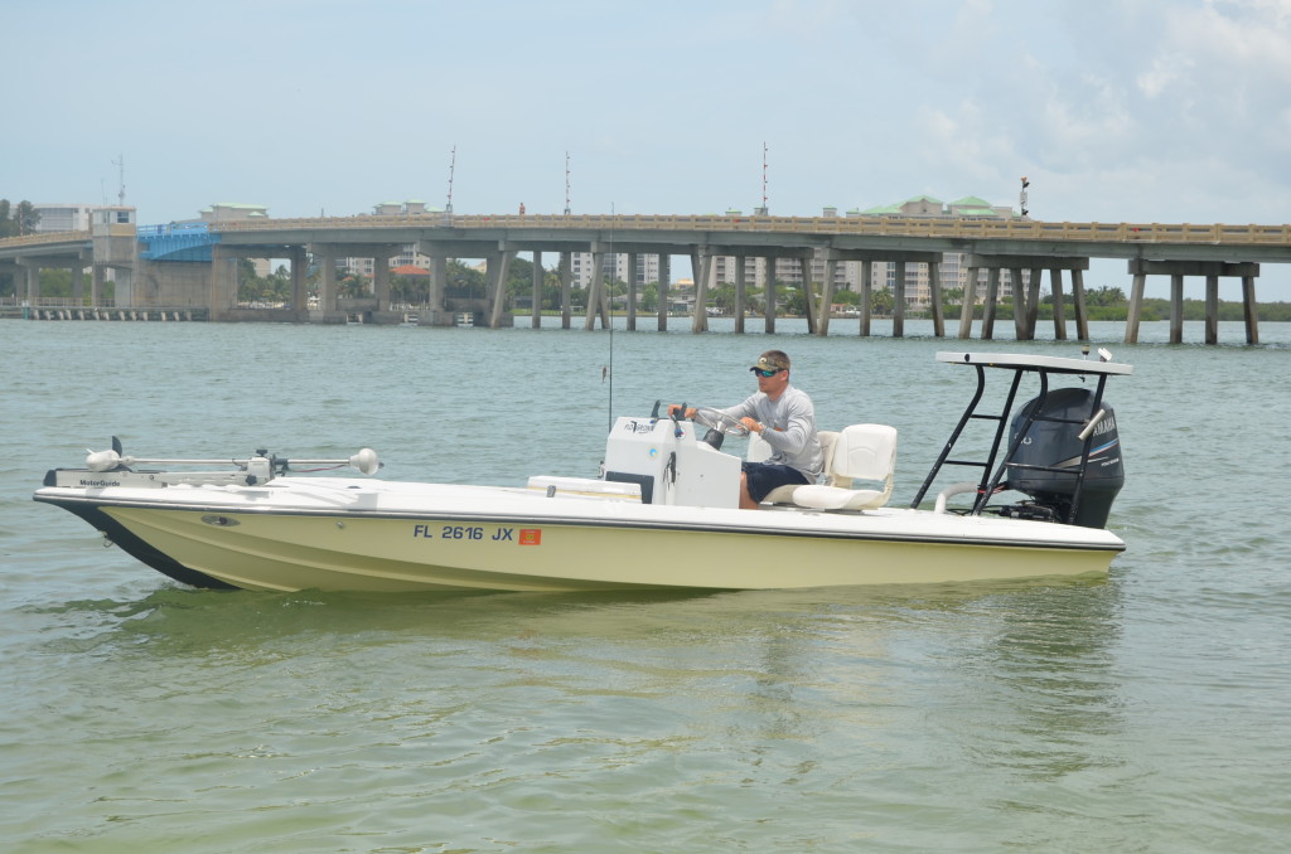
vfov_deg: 19.6
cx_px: 646
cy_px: 427
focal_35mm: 69
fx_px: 2469
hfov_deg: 29.3
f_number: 8
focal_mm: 46
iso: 100
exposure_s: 1/250
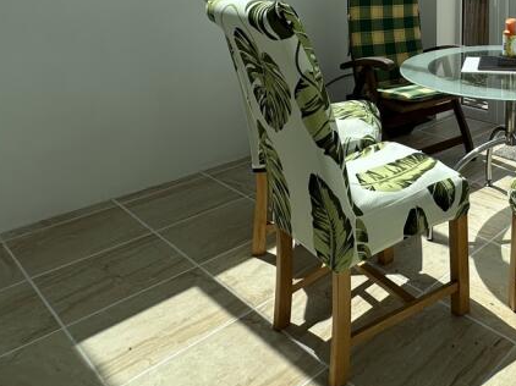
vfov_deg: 37.1
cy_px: -6
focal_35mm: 34
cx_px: 501
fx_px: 507
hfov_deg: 46.4
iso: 40
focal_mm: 2.22
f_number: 2.2
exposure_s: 1/1072
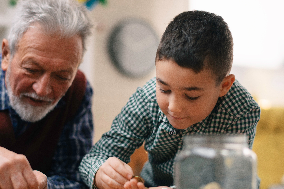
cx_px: 96
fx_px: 631
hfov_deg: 25.2
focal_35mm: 80
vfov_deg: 17.1
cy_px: 99
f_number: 2
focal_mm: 58
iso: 400
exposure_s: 1/200
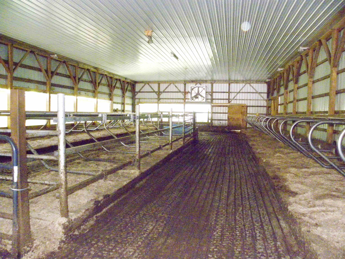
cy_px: 130
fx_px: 259
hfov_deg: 67.3
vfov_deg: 53.1
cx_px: 172
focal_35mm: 26
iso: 728
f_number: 2.8
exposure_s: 1/60
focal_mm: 4.6
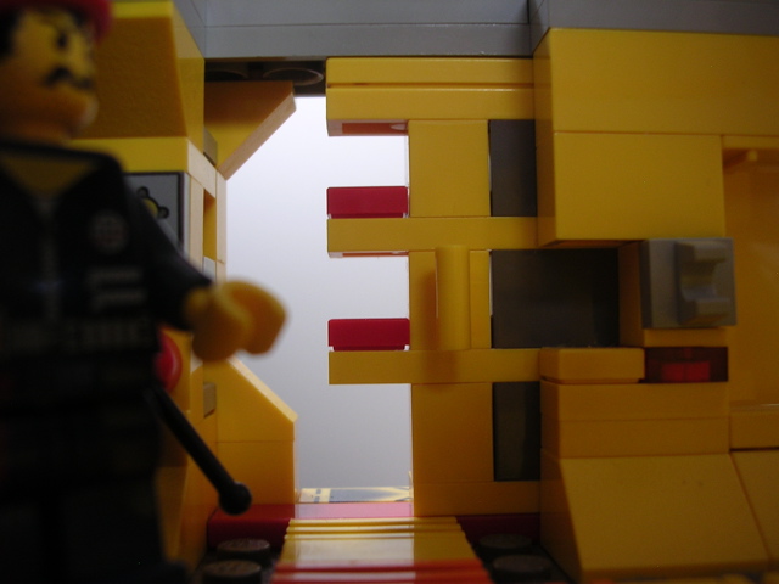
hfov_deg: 49.0
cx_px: 390
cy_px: 292
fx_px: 855
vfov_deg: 37.7
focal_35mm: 38
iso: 100
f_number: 2.8
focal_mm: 5.8
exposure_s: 1/4.5
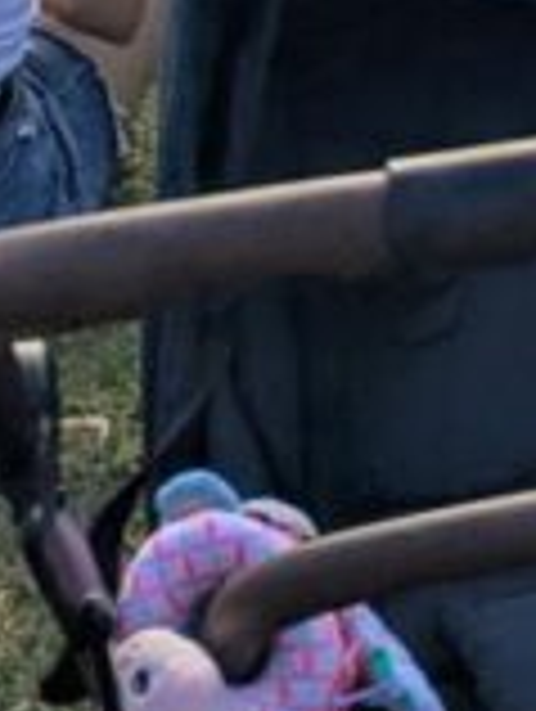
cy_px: -1310
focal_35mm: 156
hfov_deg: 9.4
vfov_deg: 10.0
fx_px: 3212
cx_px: 700
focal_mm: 6.81
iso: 40
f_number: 1.85
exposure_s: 1/5376
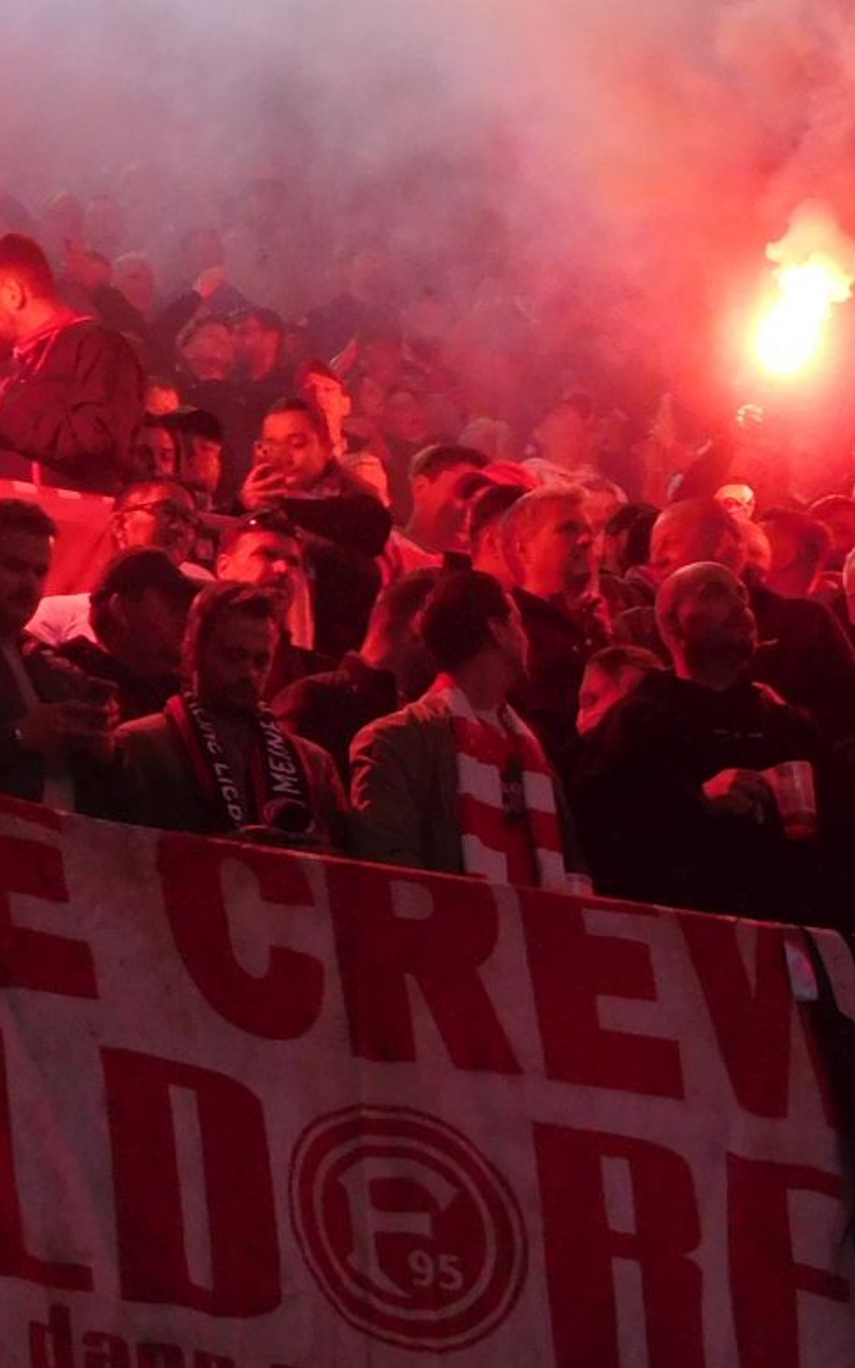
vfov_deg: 8.5
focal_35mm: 245
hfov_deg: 5.4
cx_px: 204
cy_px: 230
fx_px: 9133
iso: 400
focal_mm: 16.1
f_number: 4.7
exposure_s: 1/200
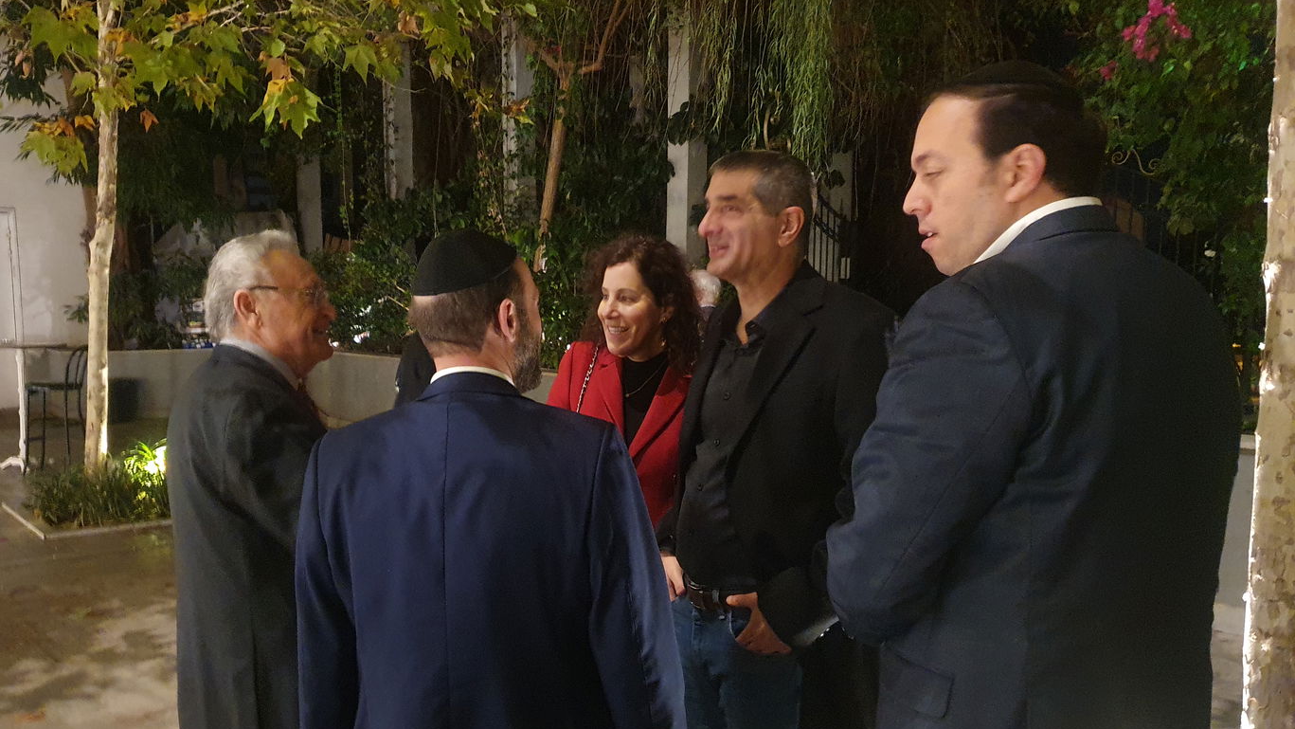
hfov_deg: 66.1
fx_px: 996
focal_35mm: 29
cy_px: 397
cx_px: 633
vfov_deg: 40.1
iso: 640
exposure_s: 1/20
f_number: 1.5
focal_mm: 4.32
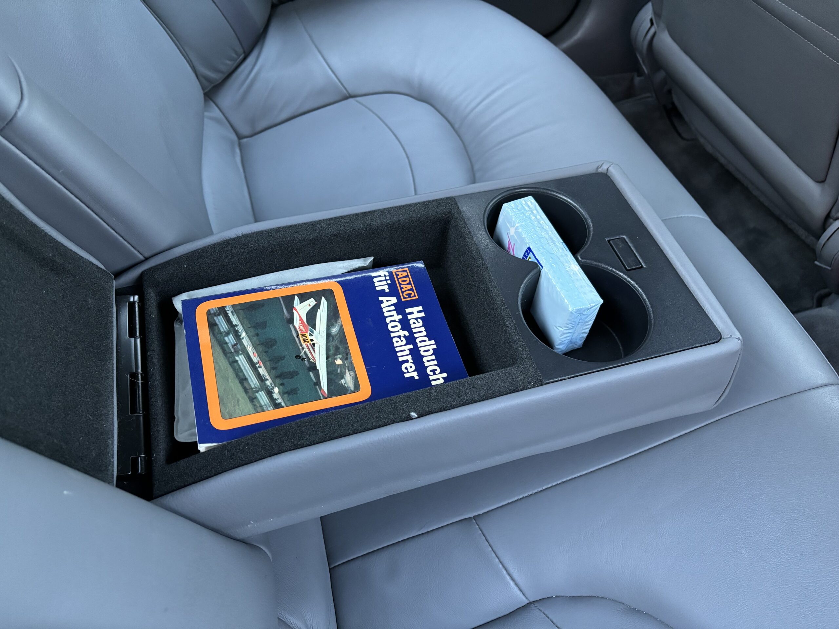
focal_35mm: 26
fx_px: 630
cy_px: 314
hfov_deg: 67.3
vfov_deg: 53.1
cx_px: 420
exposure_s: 1/40
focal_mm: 5.96
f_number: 1.6
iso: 500
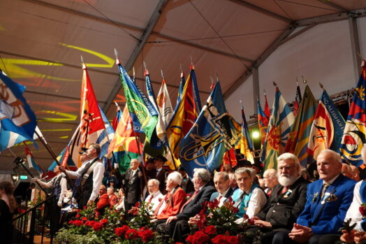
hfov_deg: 60.3
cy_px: 144
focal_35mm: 31
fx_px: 315
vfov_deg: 42.1
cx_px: 182
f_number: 2.5
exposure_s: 1/80
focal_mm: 9.14
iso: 640
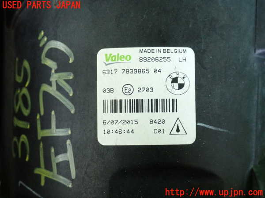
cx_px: 132
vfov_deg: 23.7
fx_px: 475
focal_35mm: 62
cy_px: 99
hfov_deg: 31.2
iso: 1250
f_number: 3.6
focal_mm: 11.09
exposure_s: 1/125
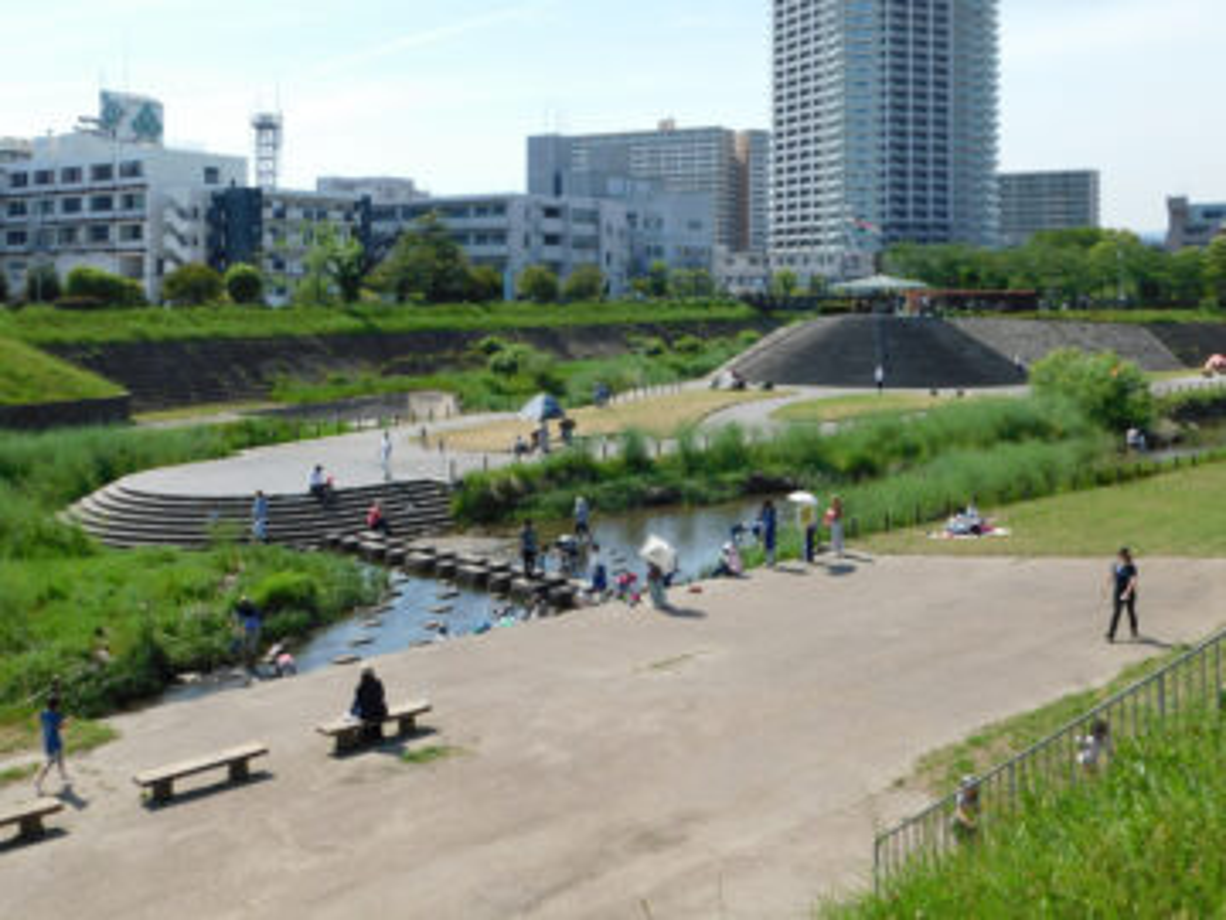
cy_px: 460
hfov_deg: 51.4
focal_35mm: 36
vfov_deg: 39.7
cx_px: 613
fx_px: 1275
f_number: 3.5
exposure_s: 1/1000
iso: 125
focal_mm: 6.3
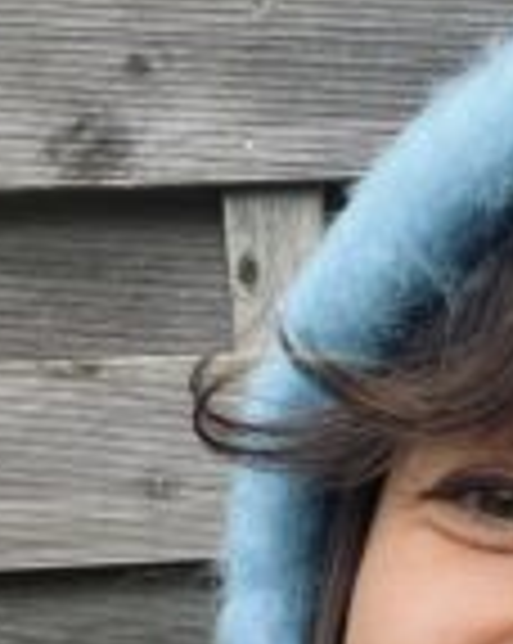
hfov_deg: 17.8
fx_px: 1560
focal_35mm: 82
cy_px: 802
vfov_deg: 21.4
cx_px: 603
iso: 80
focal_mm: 2.71
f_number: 2.2
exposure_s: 1/121
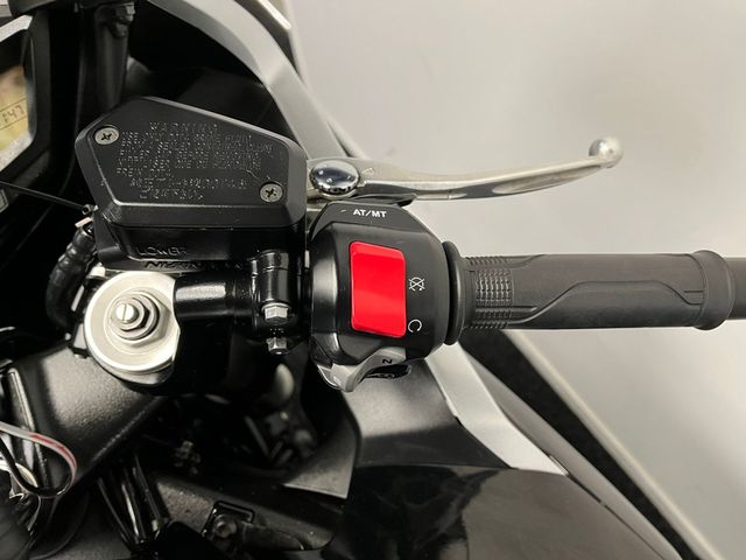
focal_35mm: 26
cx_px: 373
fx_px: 560
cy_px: 280
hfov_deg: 67.3
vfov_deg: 53.1
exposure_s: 1/50
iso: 160
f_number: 1.6
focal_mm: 5.1
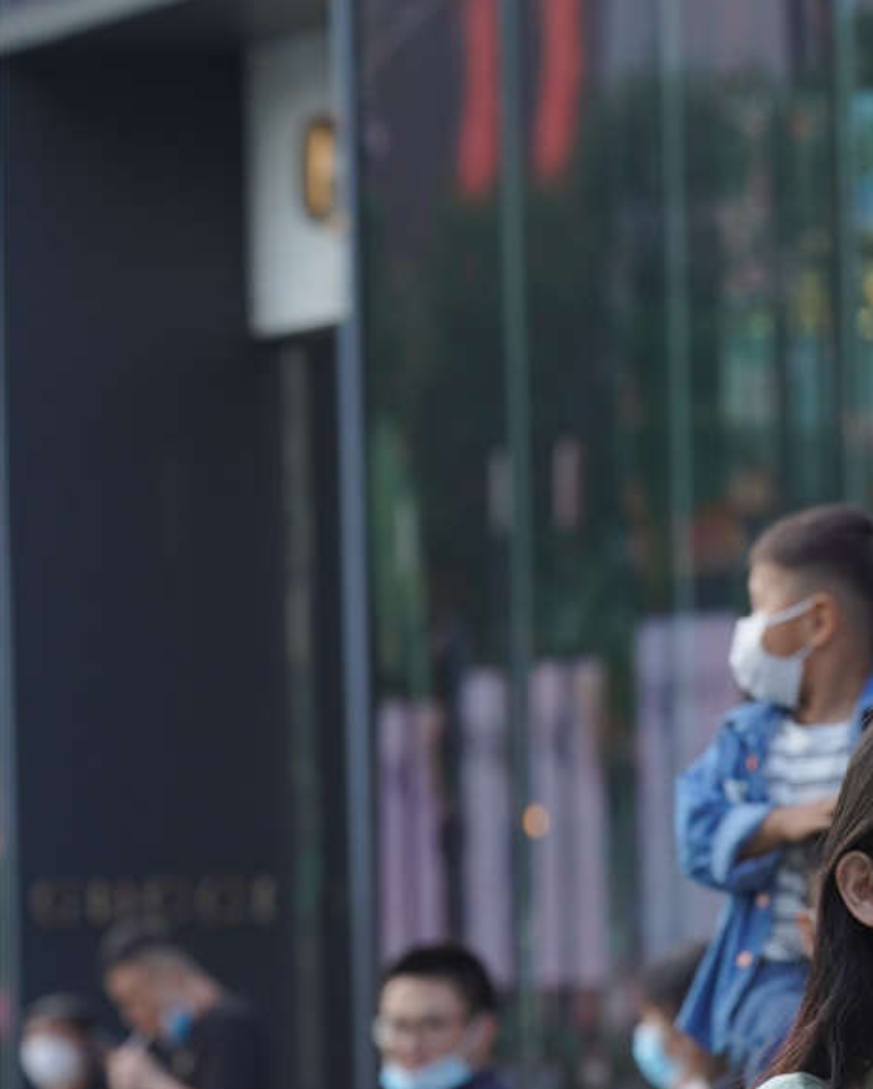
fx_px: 12808
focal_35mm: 397
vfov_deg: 4.8
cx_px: 1135
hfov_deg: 3.9
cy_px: 1671
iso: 500
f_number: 5.6
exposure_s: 1/400
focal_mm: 135
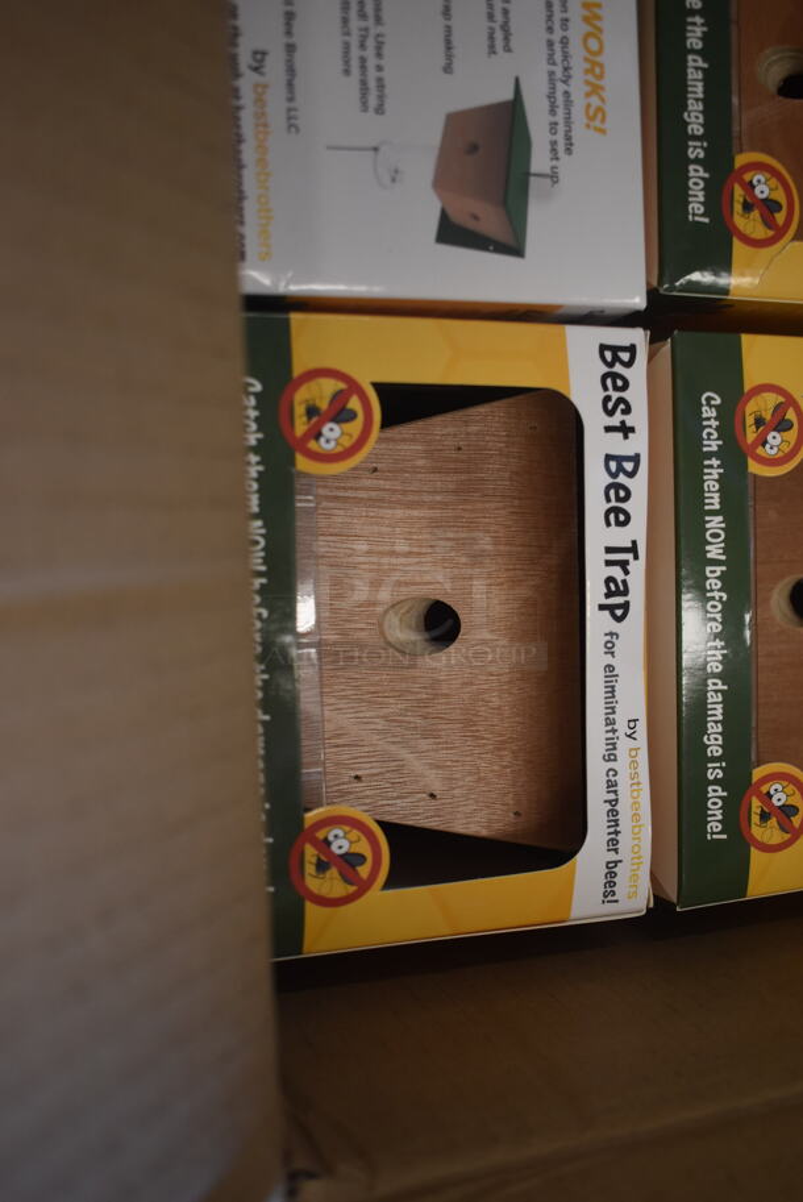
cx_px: 402
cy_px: 601
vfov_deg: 53.1
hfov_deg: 36.9
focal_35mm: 36
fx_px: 1203
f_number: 4
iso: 800
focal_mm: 24
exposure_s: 1/250
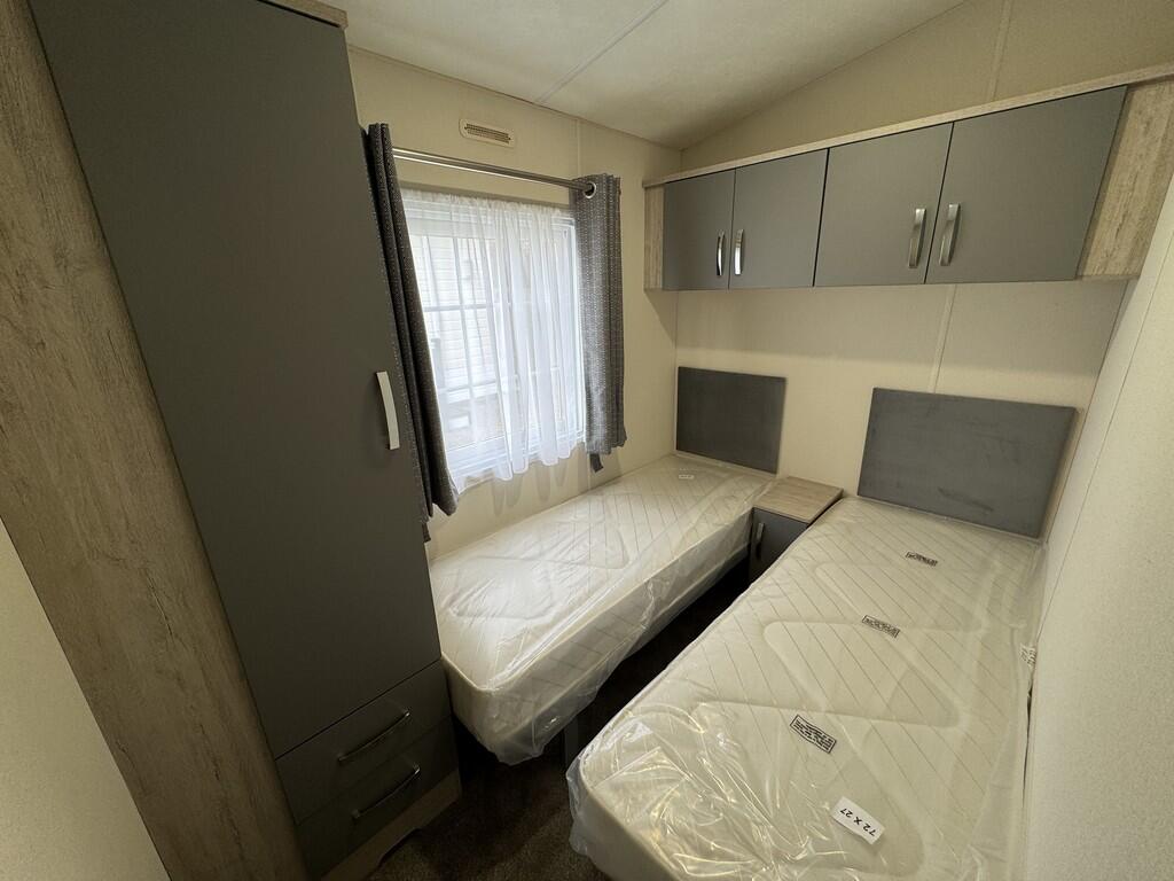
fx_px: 475
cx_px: 587
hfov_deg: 102.1
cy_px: 440
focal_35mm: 14
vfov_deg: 85.7
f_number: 2.2
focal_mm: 2.22
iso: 50
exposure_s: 1/100
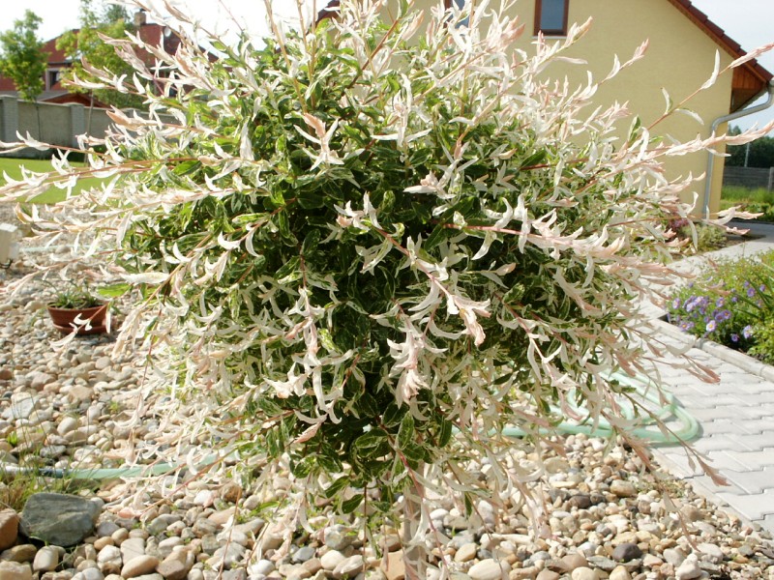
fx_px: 783
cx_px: 387
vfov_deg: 40.7
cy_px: 290
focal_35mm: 35
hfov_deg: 52.6
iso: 64
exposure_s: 1/180
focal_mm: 7.18
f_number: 6.7
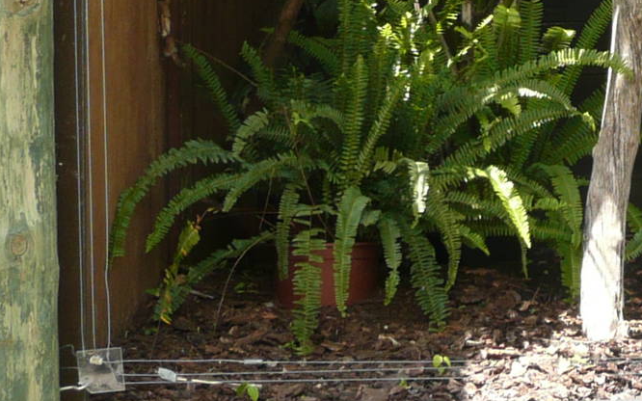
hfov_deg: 18.6
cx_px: 722
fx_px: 1872
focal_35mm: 107
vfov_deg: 11.9
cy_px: -105
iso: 100
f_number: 3.3
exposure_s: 1/100
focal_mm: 4.6
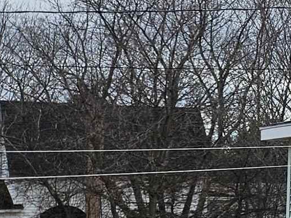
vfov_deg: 10.9
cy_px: 105
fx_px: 1143
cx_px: 802
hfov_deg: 11.0
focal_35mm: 136
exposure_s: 1/2038
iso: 25
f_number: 1.8
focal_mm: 5.4
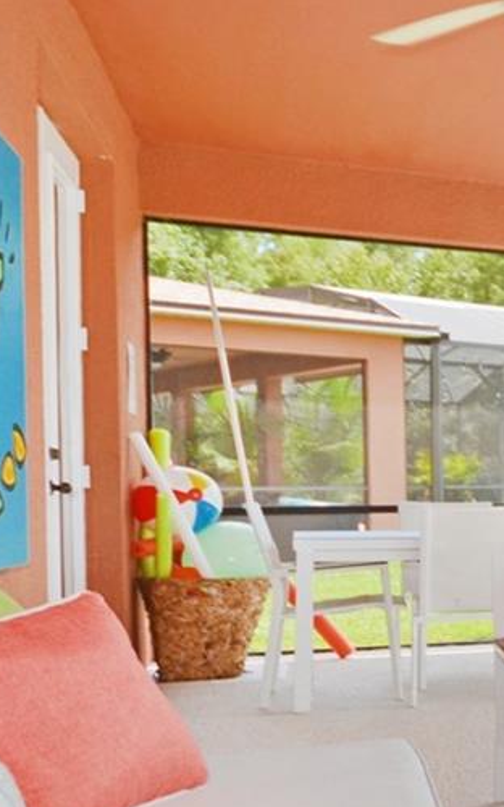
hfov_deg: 16.9
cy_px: 498
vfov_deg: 40.8
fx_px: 1077
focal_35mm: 49
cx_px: 1086
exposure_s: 1/160
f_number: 6.3
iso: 100
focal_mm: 10
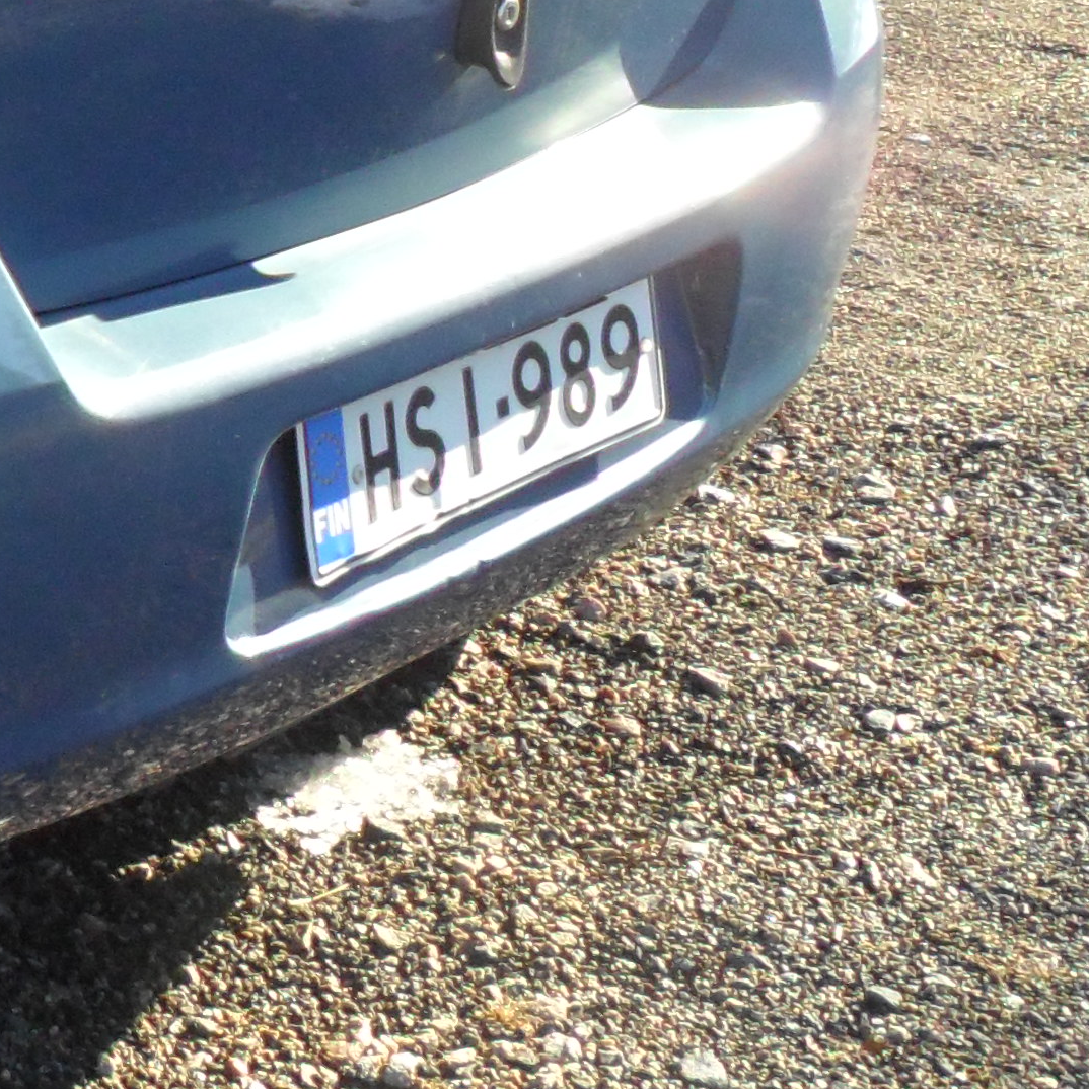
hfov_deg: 15.9
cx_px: -741
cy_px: 125
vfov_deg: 17.9
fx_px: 3417
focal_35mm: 96
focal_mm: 4.9
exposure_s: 1/250
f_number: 3.5
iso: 80
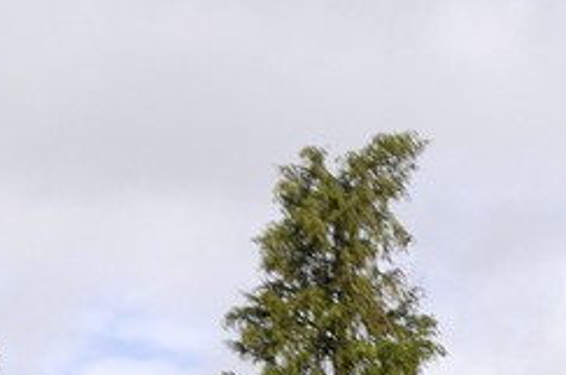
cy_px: 1179
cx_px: 1777
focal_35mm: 277
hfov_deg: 6.7
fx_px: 4346
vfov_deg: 4.7
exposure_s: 1/320
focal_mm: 28
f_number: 5.6
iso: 100
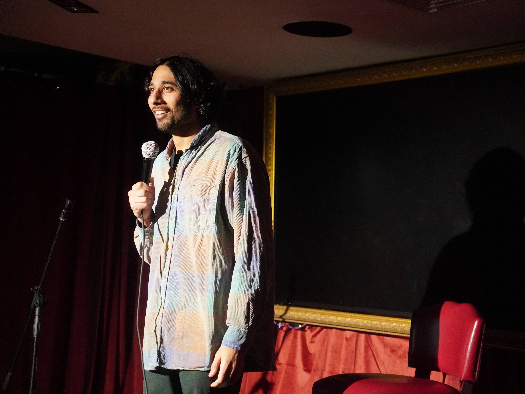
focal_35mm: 63
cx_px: 291
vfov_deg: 23.1
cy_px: 197
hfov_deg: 30.5
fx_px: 961
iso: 5000
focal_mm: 38.9
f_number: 2.8
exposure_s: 1/160
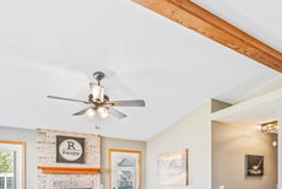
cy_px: 184
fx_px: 196
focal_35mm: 25
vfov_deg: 44.6
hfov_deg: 71.0
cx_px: 163
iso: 320
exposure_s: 1/1.25
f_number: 10
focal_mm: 12
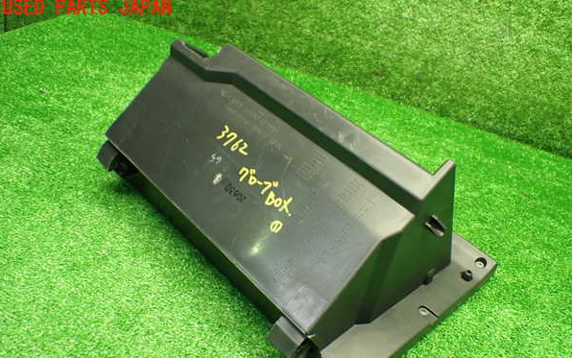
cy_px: 212
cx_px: 285
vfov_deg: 39.3
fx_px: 499
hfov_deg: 59.6
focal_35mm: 32
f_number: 2.3
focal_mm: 5.4
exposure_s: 1/80
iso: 800
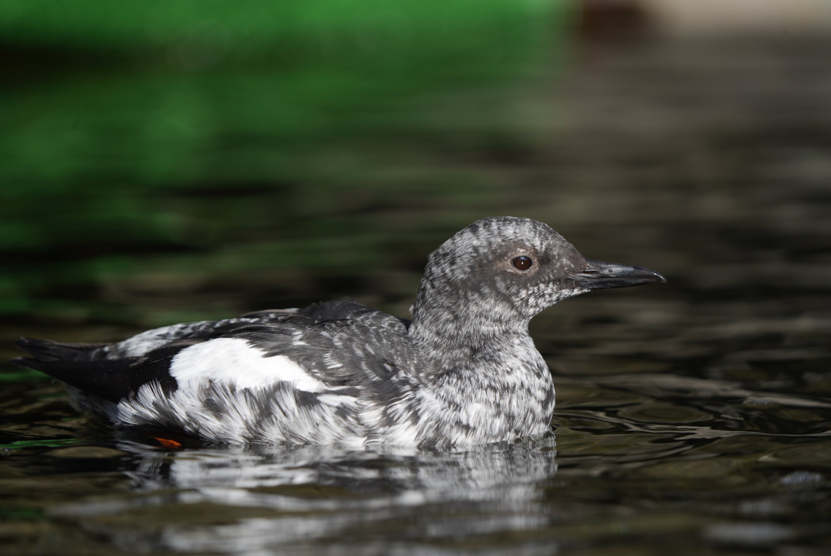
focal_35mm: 500
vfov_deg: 2.8
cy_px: 278
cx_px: 416
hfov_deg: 4.1
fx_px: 11550
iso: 125
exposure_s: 1/400
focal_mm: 500
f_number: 6.3
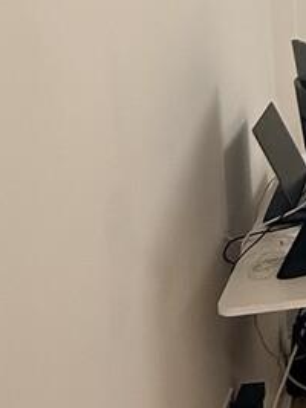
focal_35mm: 70
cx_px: 638
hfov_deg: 15.8
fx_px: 826
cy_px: -11
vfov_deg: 26.2
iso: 250
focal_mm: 2.22
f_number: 2.2
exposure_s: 1/60
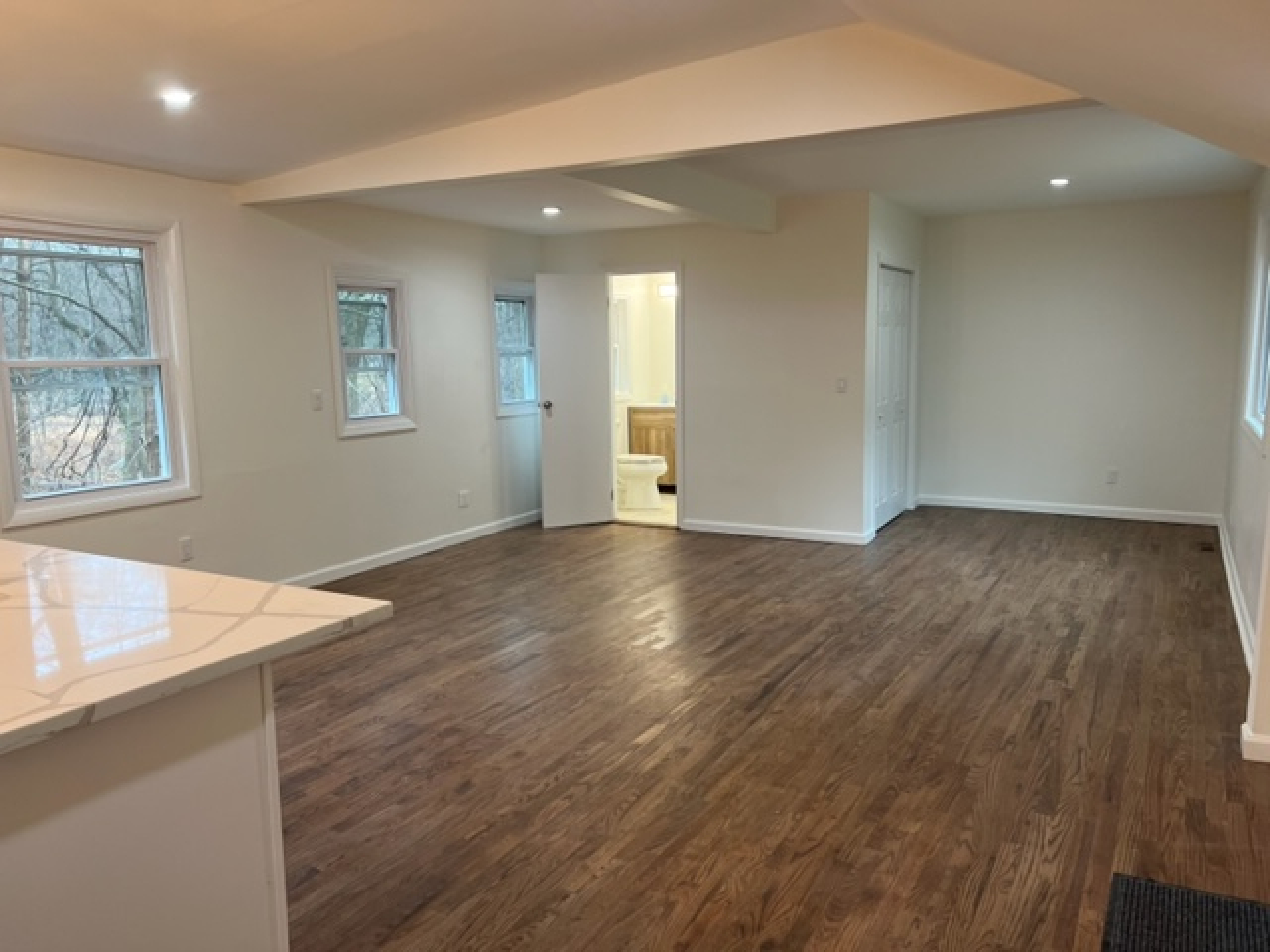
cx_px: 635
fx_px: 954
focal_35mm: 26
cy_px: 476
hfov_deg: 67.3
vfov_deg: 53.1
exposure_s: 1/60
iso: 64
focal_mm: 5.7
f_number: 1.5
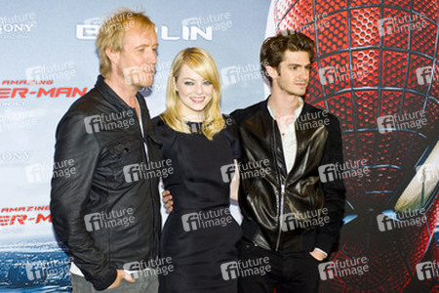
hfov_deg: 25.4
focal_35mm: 80
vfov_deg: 17.1
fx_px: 975
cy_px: 146
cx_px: 220
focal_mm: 80
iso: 1250
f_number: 5
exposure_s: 1/250
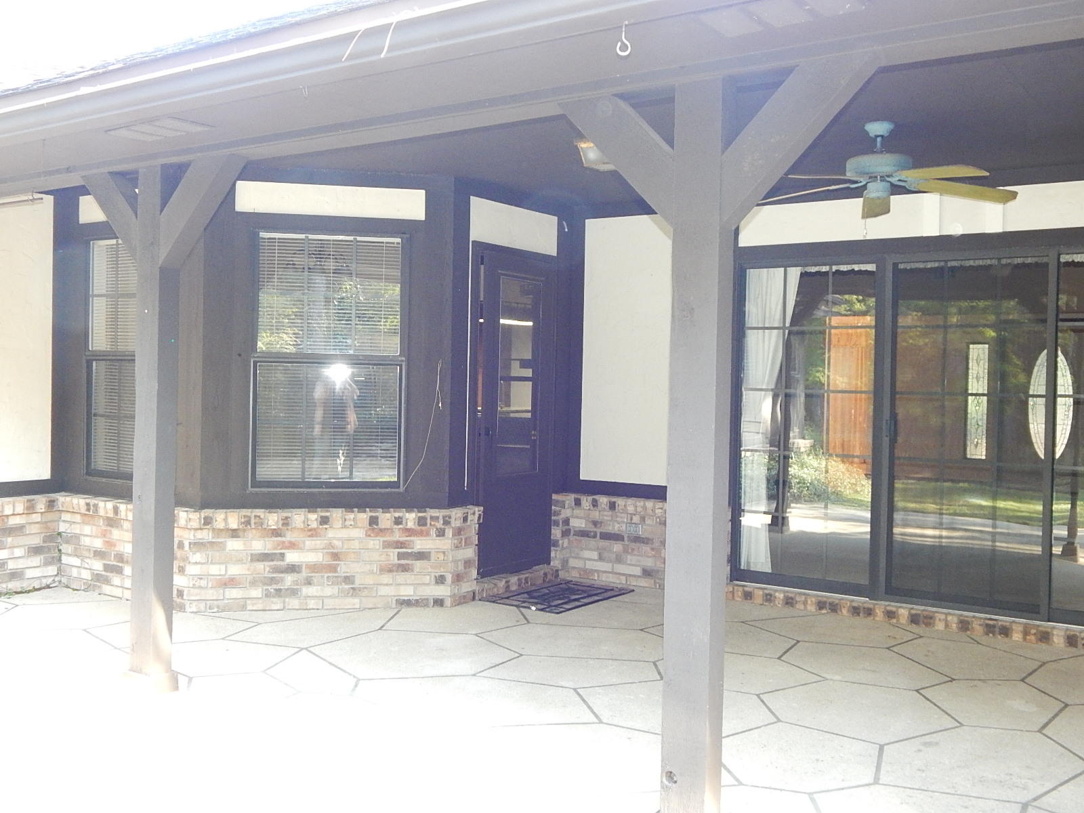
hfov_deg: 54.0
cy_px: 406
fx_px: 1065
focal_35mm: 34
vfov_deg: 41.8
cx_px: 542
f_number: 3.3
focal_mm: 6.1
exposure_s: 1/30
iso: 560
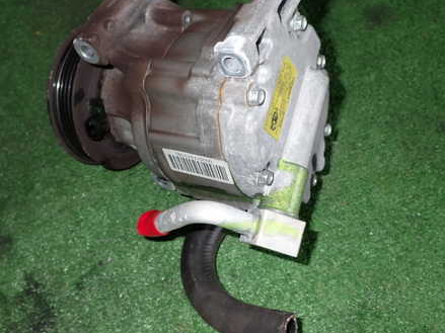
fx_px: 527
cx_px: 207
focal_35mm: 41
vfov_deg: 35.1
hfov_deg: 45.8
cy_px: 162
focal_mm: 5.4
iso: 200
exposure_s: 1/30
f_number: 6.3
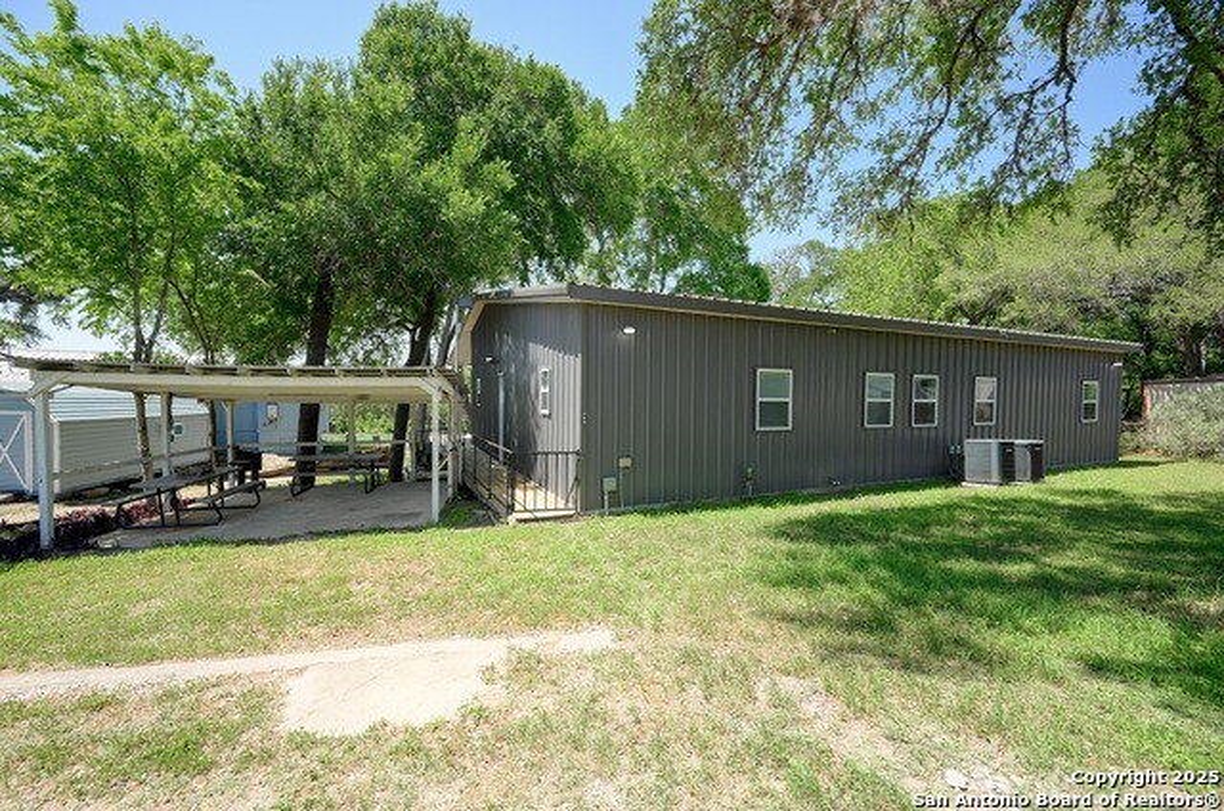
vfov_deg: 81.0
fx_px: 475
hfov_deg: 104.4
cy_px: 406
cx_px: 612
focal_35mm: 14
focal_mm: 14
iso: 2000
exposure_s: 1/4000
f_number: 6.3
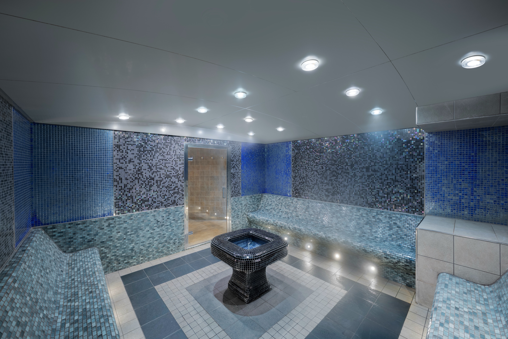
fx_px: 198
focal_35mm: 14
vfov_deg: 81.2
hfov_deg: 104.3
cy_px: 170
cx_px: 254
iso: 400
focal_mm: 14
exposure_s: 2
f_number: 8
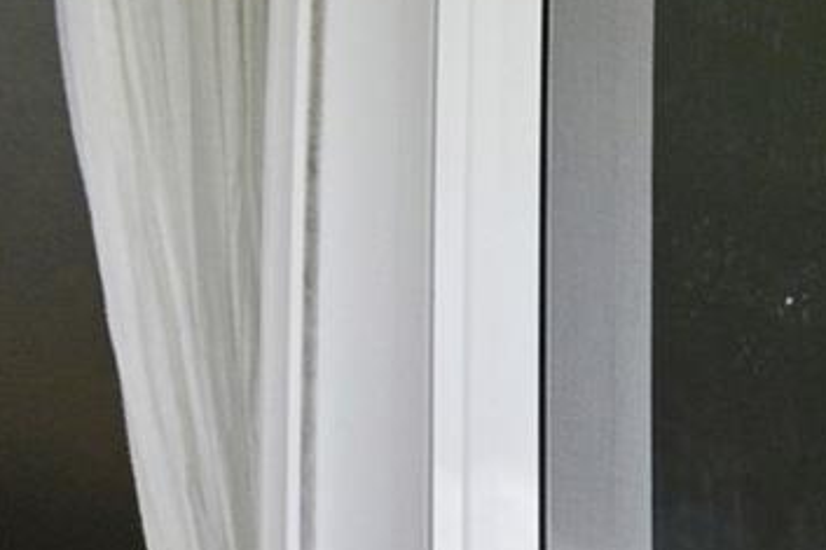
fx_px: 1559
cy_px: 1177
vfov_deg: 15.1
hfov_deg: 17.0
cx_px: 1813
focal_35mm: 68
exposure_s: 1/500
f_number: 11
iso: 1000
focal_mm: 10
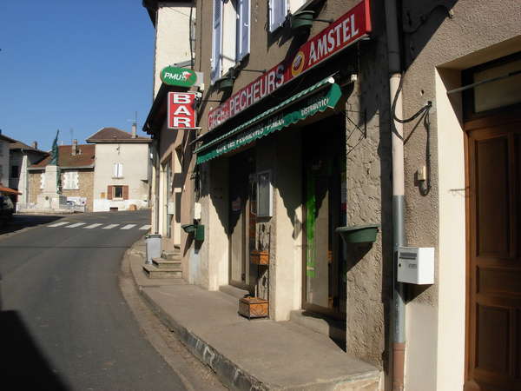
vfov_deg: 37.7
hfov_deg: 49.0
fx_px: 572
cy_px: 196
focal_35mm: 38
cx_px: 260
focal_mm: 6.3
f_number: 4.9
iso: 79
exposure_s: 1/767
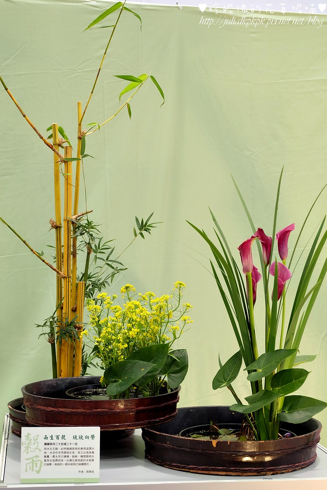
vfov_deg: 29.7
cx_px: 164
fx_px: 926
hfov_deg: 20.0
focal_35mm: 68
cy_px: 245
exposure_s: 1/30
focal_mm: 45.2
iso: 640
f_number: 5.6
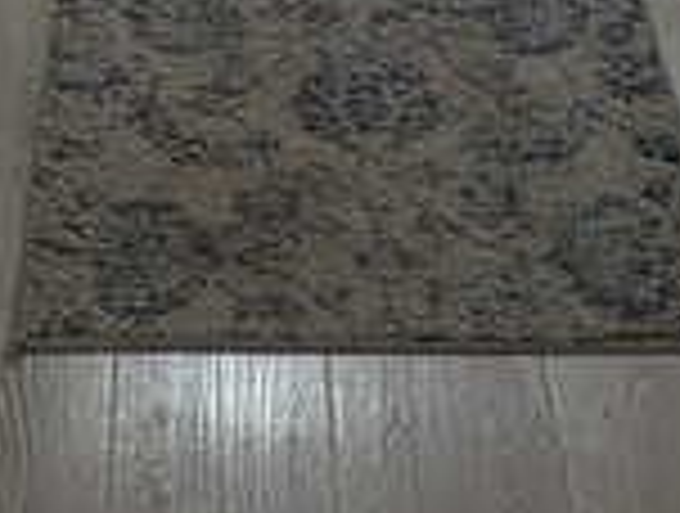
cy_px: -770
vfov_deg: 13.1
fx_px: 1595
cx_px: 234
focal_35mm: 81
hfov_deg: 24.0
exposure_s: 1/24
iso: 67
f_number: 1.95
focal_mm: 2.23
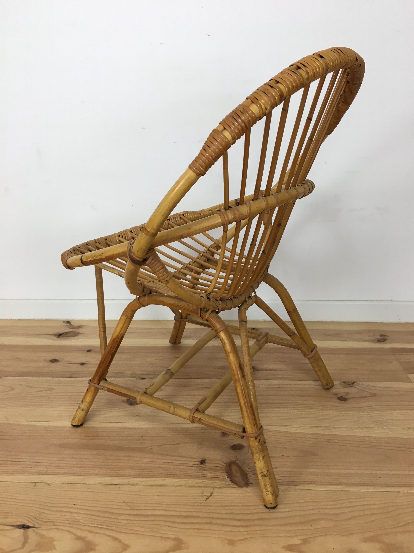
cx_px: 207
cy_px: 276
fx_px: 462
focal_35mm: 29
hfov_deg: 48.2
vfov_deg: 61.7
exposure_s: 1/33
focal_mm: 4.15
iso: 25
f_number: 2.2
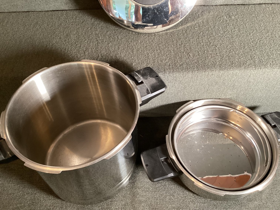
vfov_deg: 45.4
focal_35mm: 31
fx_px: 251
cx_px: 140
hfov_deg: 58.3
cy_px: 105
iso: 320
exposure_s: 1/50
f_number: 2.4
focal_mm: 3.3
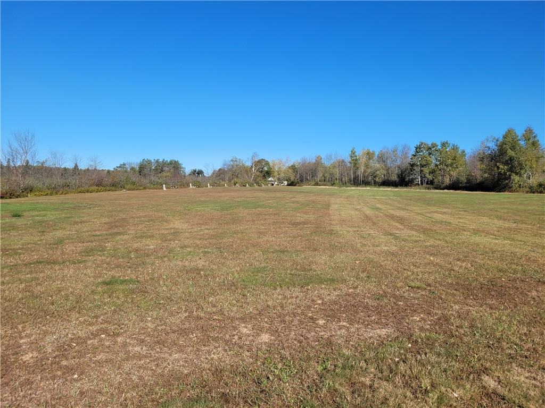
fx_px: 409
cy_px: 204
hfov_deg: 67.3
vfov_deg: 53.1
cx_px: 272
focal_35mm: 26
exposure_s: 1/2391
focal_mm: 5.4
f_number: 1.8
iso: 40
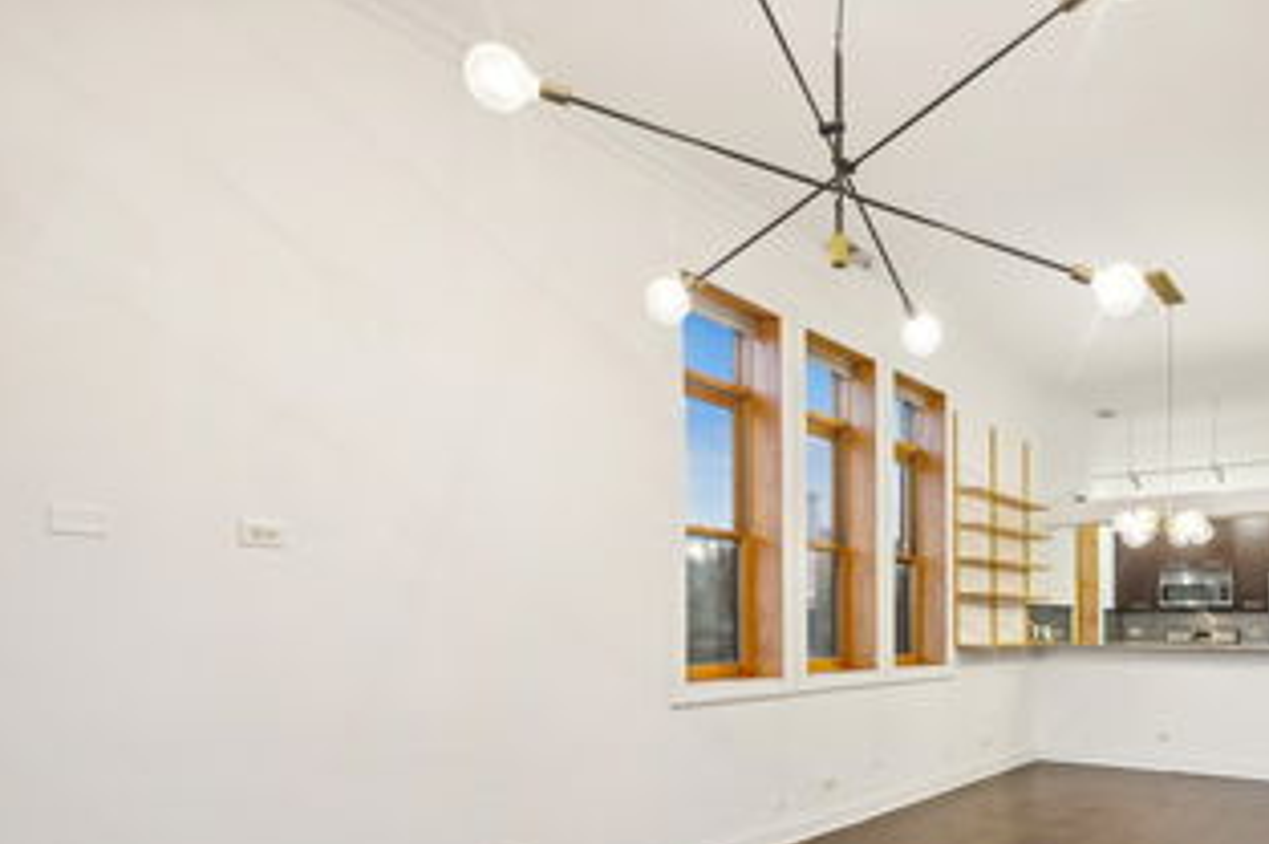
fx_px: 810
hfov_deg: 71.7
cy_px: 643
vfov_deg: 52.3
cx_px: 928
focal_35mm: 23
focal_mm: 10
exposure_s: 1
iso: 100
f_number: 11
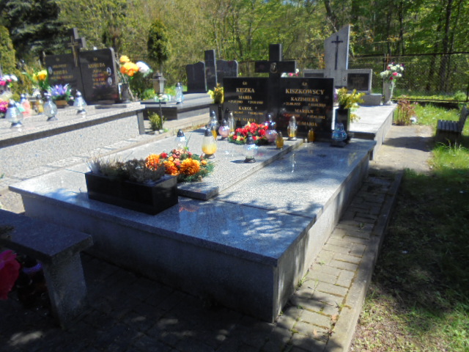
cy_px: 176
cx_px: 234
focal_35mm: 26
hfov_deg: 67.3
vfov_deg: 53.1
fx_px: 352
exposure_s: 1/640
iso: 100
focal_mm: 4.6
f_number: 3.5
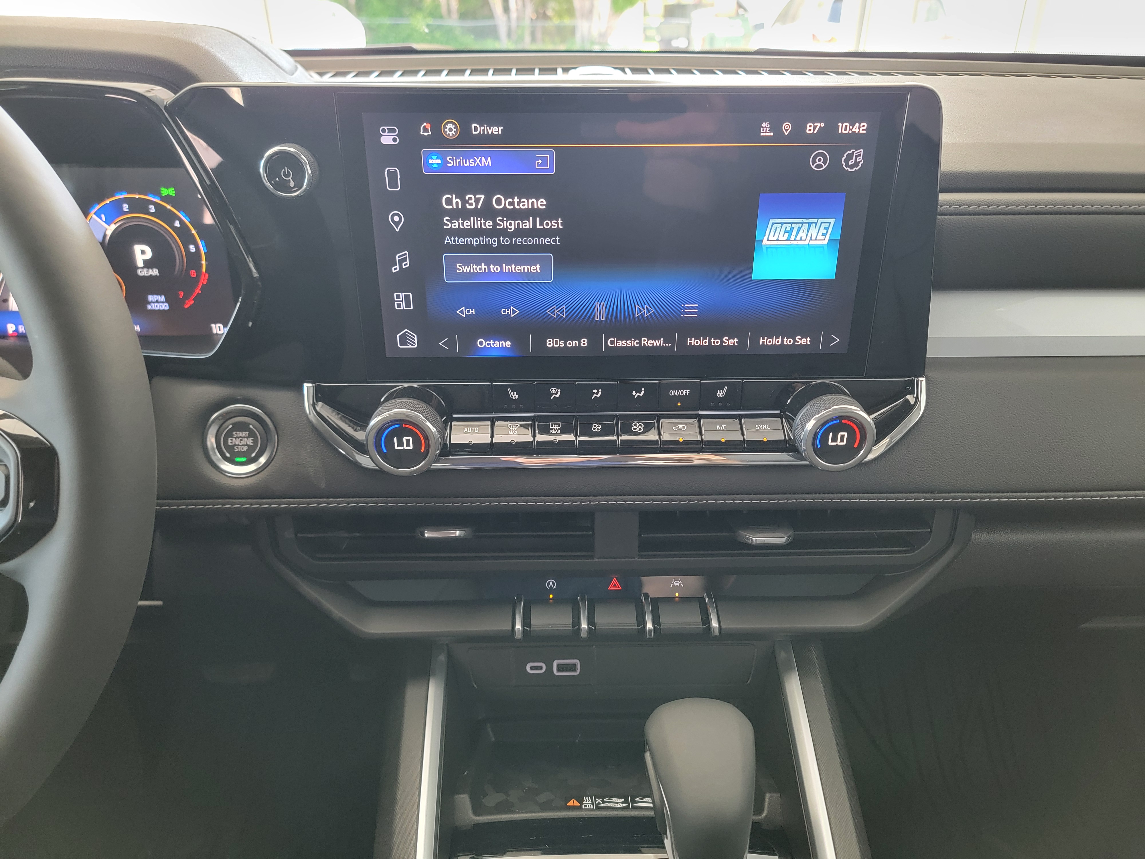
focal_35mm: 24
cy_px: 430
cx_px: 572
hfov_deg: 71.6
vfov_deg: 56.8
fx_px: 794
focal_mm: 6.7
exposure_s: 1/40
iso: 400
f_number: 1.8
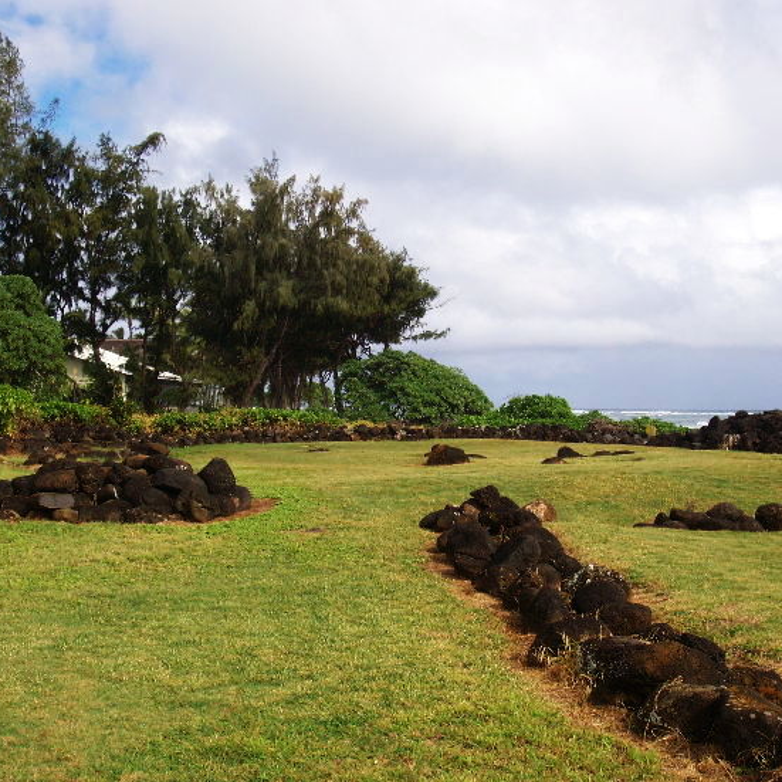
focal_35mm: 45
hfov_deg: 37.5
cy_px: 391
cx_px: 375
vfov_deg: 37.6
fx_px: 1150
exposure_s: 1/526
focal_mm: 6.4
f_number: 5.7
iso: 64
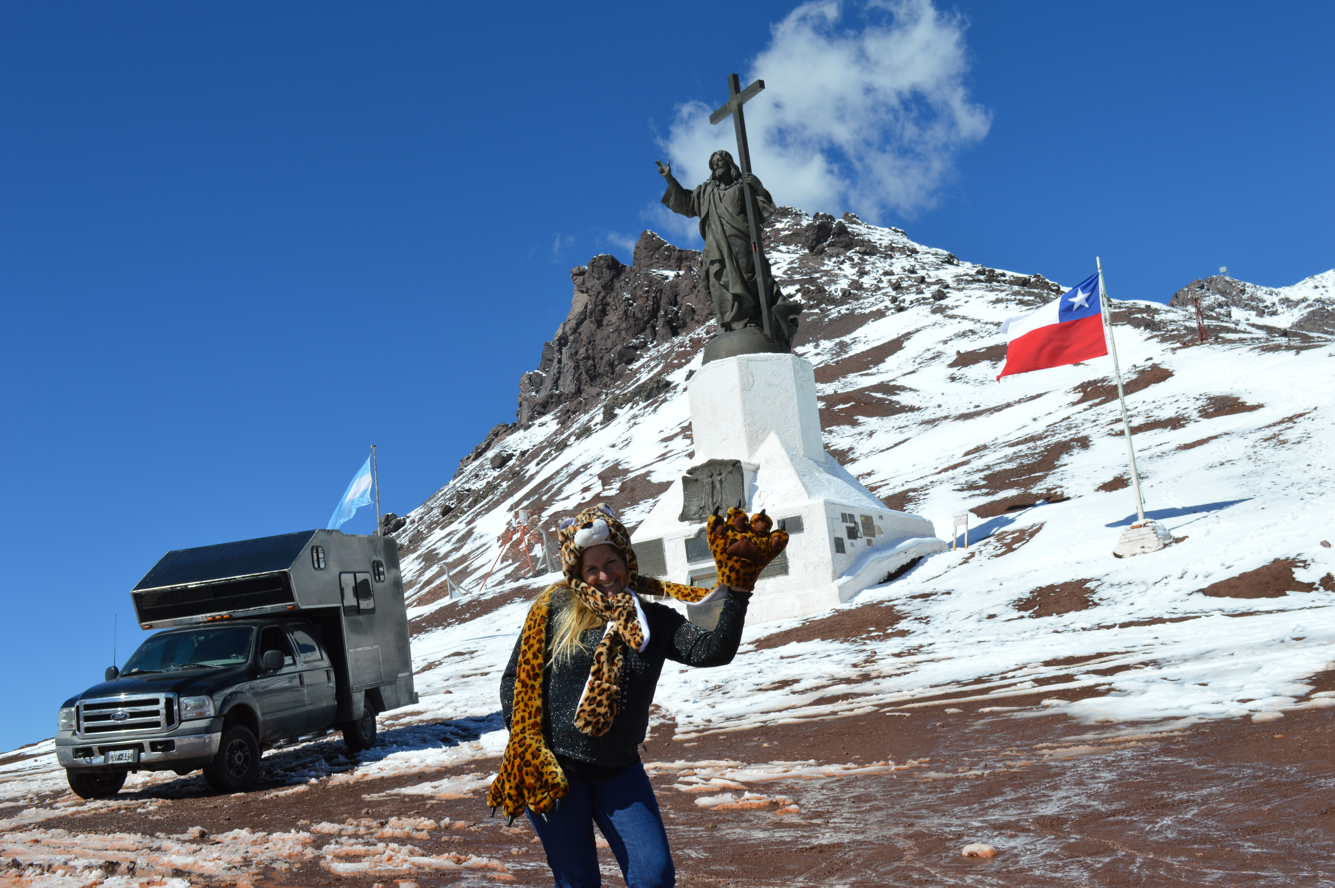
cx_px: 668
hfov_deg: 49.6
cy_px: 444
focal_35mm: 39
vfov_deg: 34.1
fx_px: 1445
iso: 100
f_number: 9
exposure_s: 1/320
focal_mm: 26
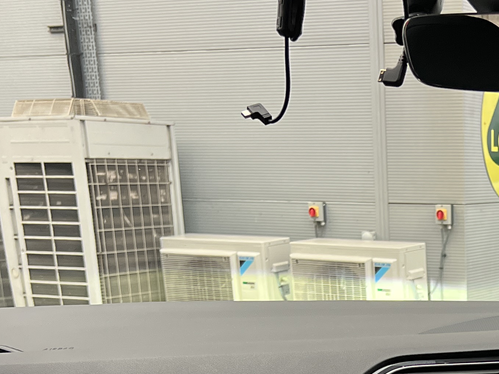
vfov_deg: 17.6
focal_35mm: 77
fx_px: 1110
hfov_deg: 23.9
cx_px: 529
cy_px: 523
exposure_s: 1/60
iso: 320
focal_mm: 5.7
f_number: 1.5
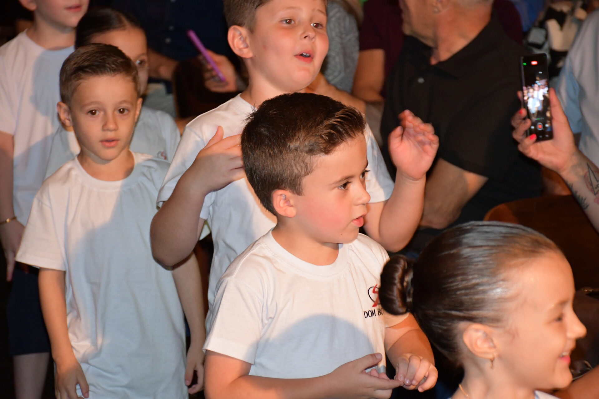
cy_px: 200
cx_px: 300
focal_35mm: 127
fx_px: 2113
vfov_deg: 10.8
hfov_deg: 16.1
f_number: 5.3
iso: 2500
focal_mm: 85
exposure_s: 1/60
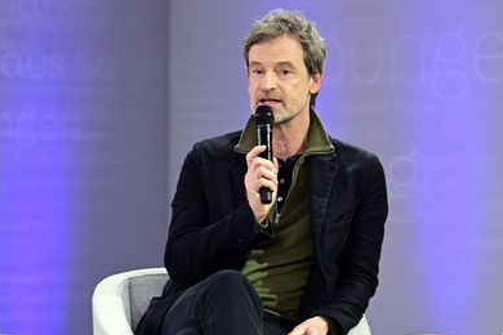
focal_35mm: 156
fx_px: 2179
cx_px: 261
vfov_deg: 8.8
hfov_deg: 13.2
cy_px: 189
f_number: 3.5
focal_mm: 135
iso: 500
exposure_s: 1/320
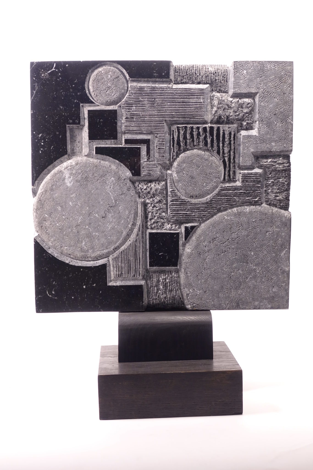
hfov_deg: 28.1
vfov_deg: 41.1
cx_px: 156
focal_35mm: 48
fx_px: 626
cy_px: 235
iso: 400
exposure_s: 1/25
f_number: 2.8
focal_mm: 17.48
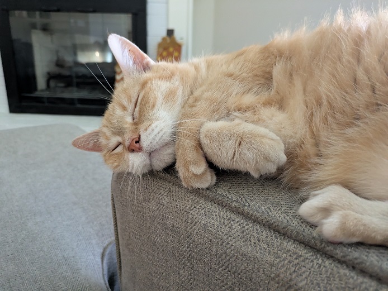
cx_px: 194
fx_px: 280
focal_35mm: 25
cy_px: 146
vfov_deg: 54.9
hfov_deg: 69.4
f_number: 1.89
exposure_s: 1/24
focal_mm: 5.43
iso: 757
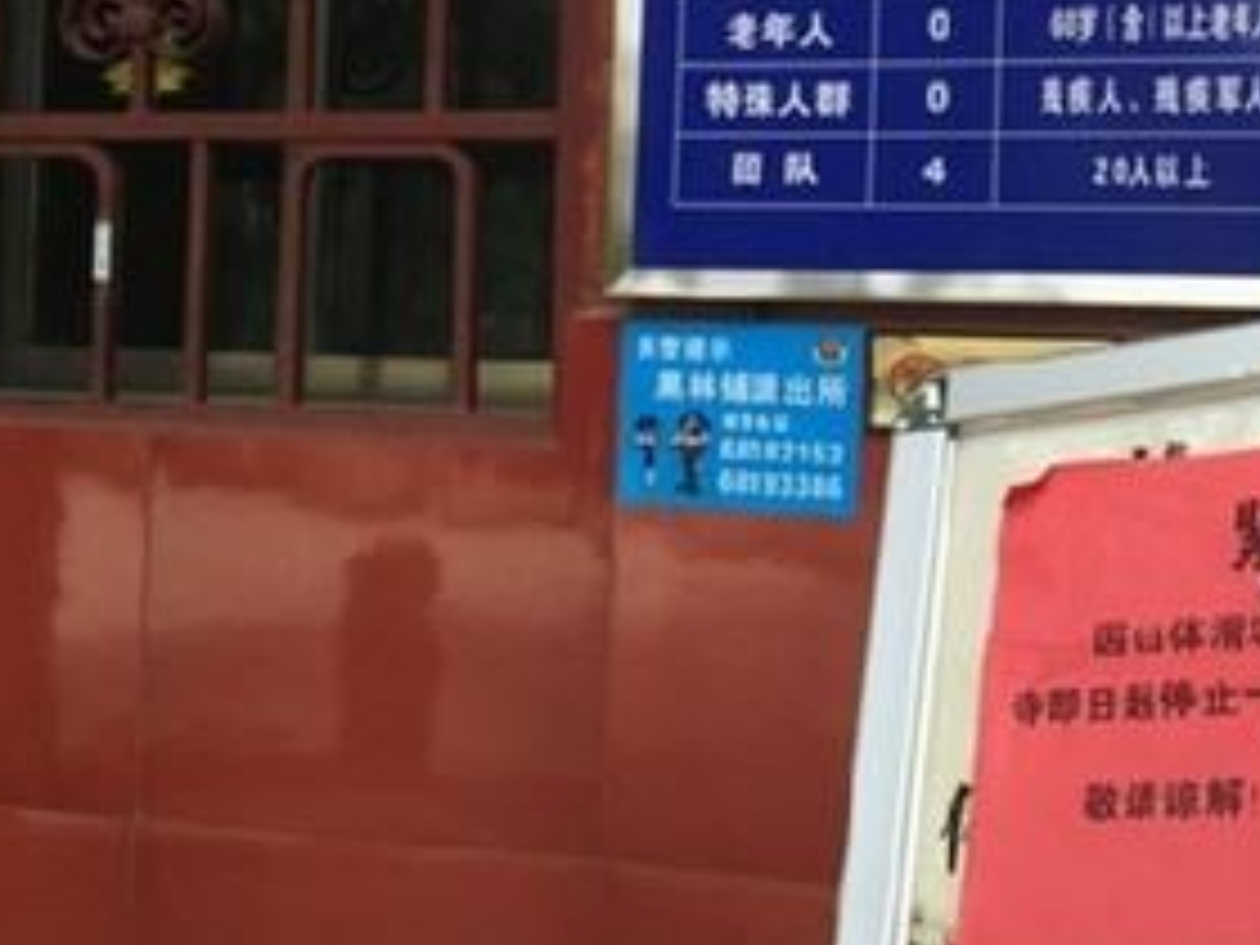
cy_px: 263
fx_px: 2075
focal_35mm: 57
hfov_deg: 32.6
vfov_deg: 25.4
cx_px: 1048
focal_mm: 4.15
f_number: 2.2
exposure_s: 1/989
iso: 32
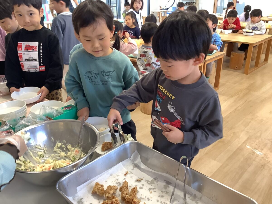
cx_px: 136
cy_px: 102
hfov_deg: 58.4
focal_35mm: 31
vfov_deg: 45.4
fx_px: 244
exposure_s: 1/50
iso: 160
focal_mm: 3.3
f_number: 2.4
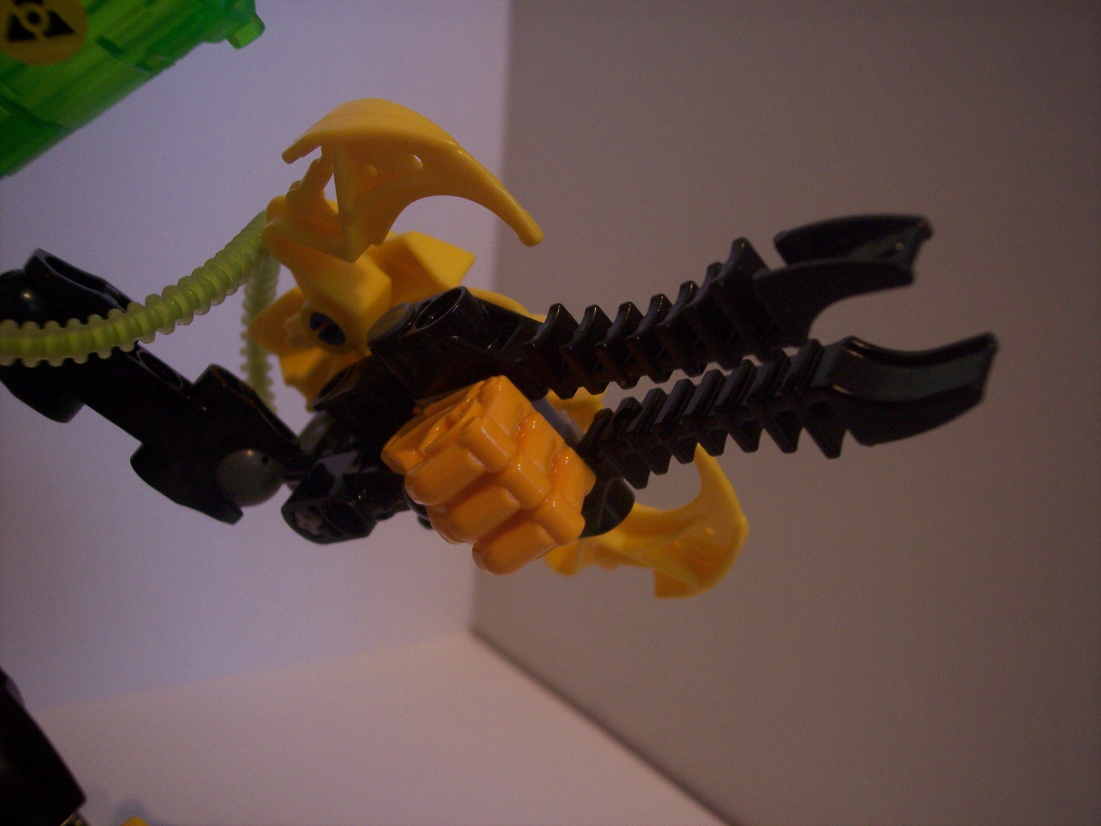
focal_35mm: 39
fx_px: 1240
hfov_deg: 47.9
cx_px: 550
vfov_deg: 36.8
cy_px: 413
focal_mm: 8
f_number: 3.4
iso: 200
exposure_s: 1/8
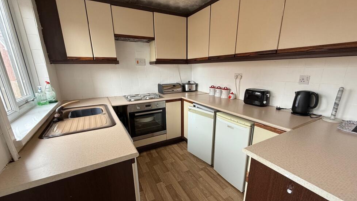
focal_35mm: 16
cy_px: 112
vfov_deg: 66.9
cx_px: 181
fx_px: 151
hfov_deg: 99.4
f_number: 2.2
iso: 100
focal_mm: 2.22
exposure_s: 1/99
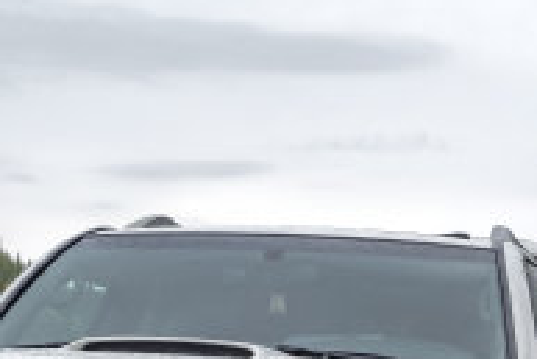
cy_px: 465
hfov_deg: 13.2
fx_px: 2314
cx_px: 428
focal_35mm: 155
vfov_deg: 8.7
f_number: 8
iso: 800
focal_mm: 32.9
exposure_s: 1/900
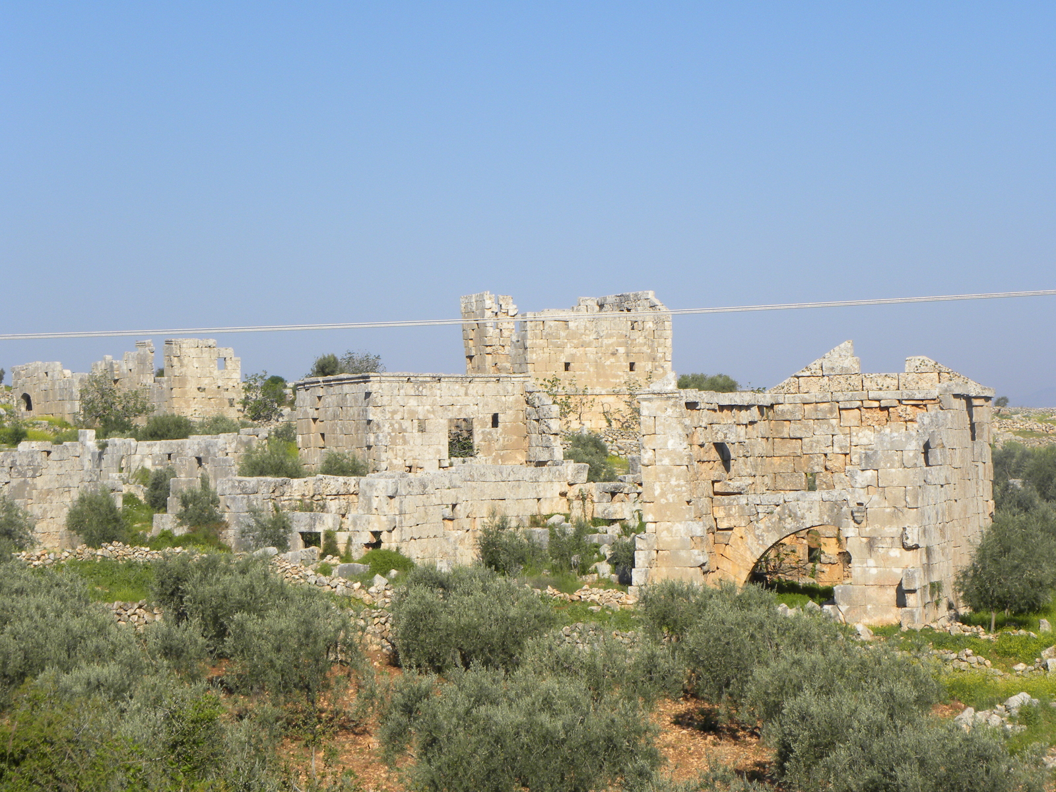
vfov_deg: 14.1
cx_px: 528
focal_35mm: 105
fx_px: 3203
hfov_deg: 18.7
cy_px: 396
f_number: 6.3
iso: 64
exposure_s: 1/274
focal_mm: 18.8
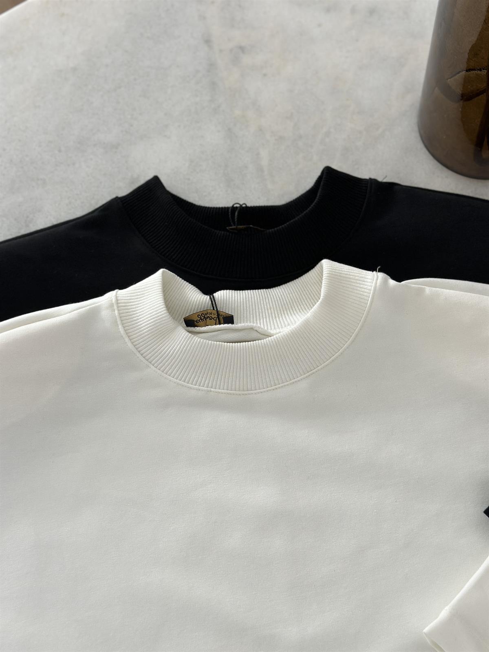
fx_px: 904
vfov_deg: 39.7
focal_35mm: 48
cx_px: 244
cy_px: 326
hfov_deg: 30.3
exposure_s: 1/50
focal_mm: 6.86
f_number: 1.78
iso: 80
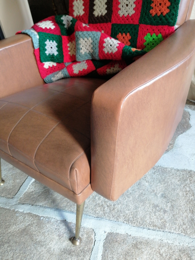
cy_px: 130
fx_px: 195
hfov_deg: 53.1
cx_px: 98
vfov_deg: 67.3
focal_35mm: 26
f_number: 1.8
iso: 400
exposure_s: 1/33.3
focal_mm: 3.95
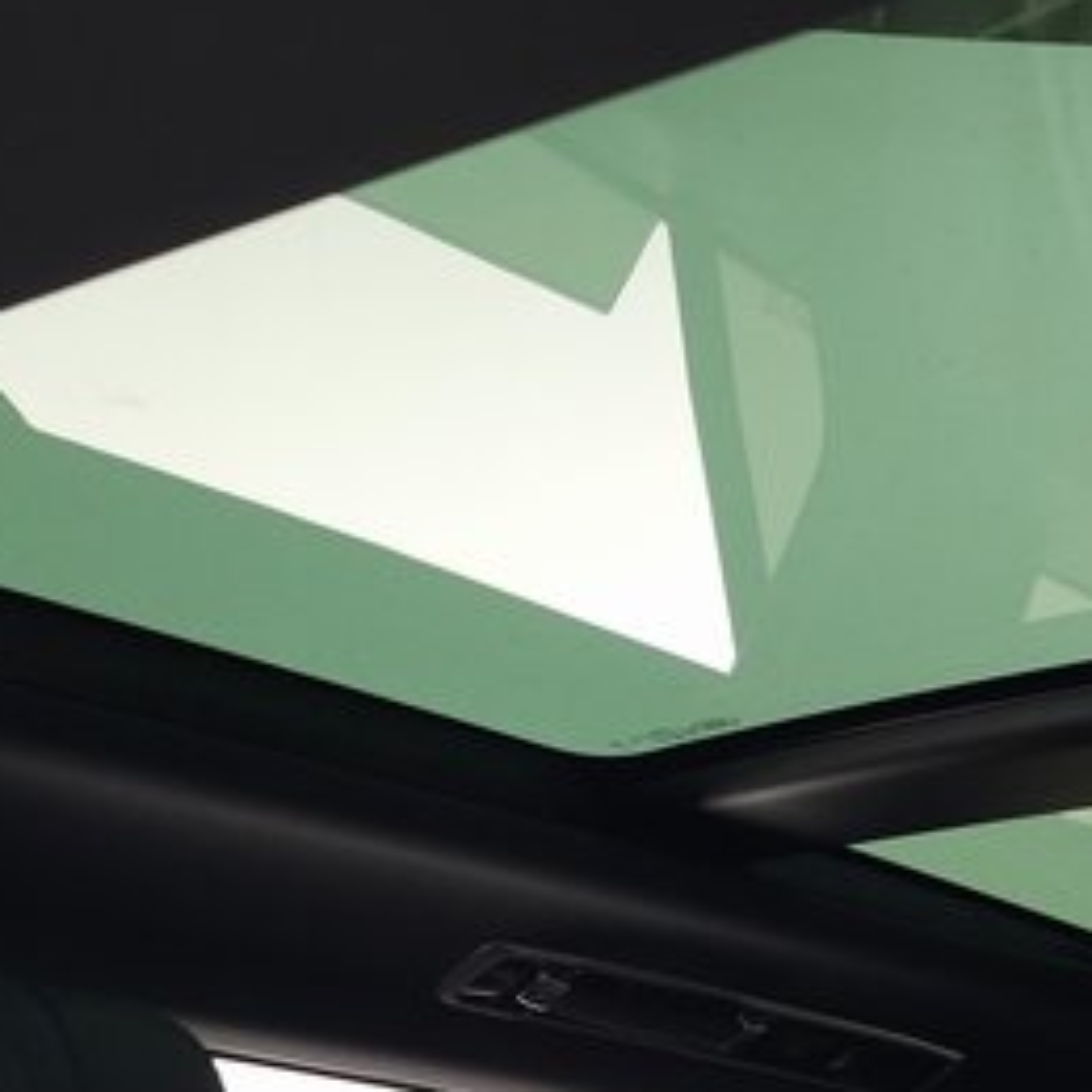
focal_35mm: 80
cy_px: 920
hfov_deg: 21.2
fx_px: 2855
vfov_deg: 21.3
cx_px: 979
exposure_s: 1/60
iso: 250
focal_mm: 6.3
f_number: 1.7
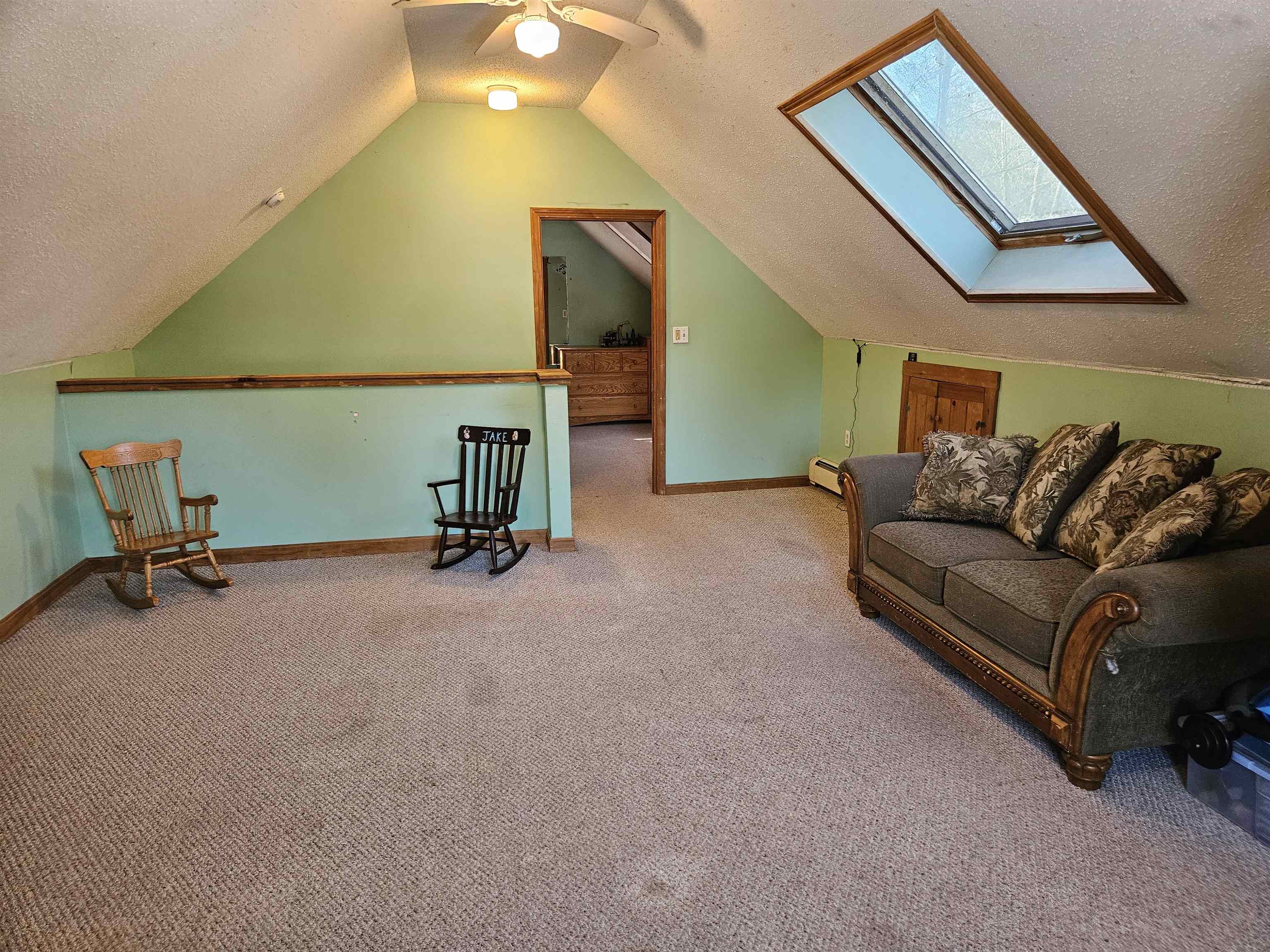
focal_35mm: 23
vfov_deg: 58.9
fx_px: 844
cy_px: 476
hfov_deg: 73.9
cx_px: 635
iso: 400
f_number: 1.8
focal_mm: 5.4
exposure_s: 1/120
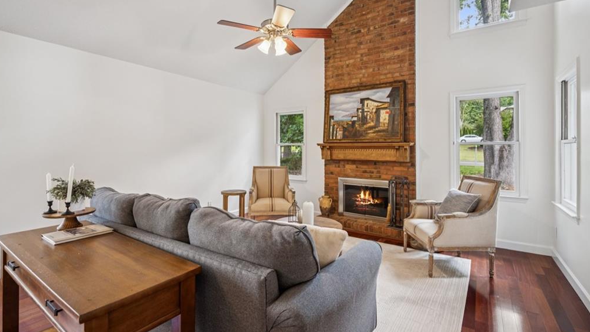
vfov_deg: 63.7
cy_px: 150
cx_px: 292
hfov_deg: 95.9
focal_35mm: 17
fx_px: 266
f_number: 5.6
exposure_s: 1/15
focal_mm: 16
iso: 400
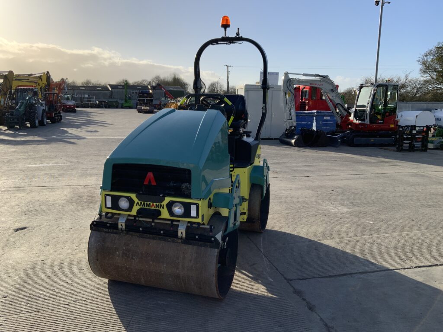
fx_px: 371
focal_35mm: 29
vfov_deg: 48.2
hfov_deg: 61.7
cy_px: 166
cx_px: 222
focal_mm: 3
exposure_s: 1/1675
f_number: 1.8
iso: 16
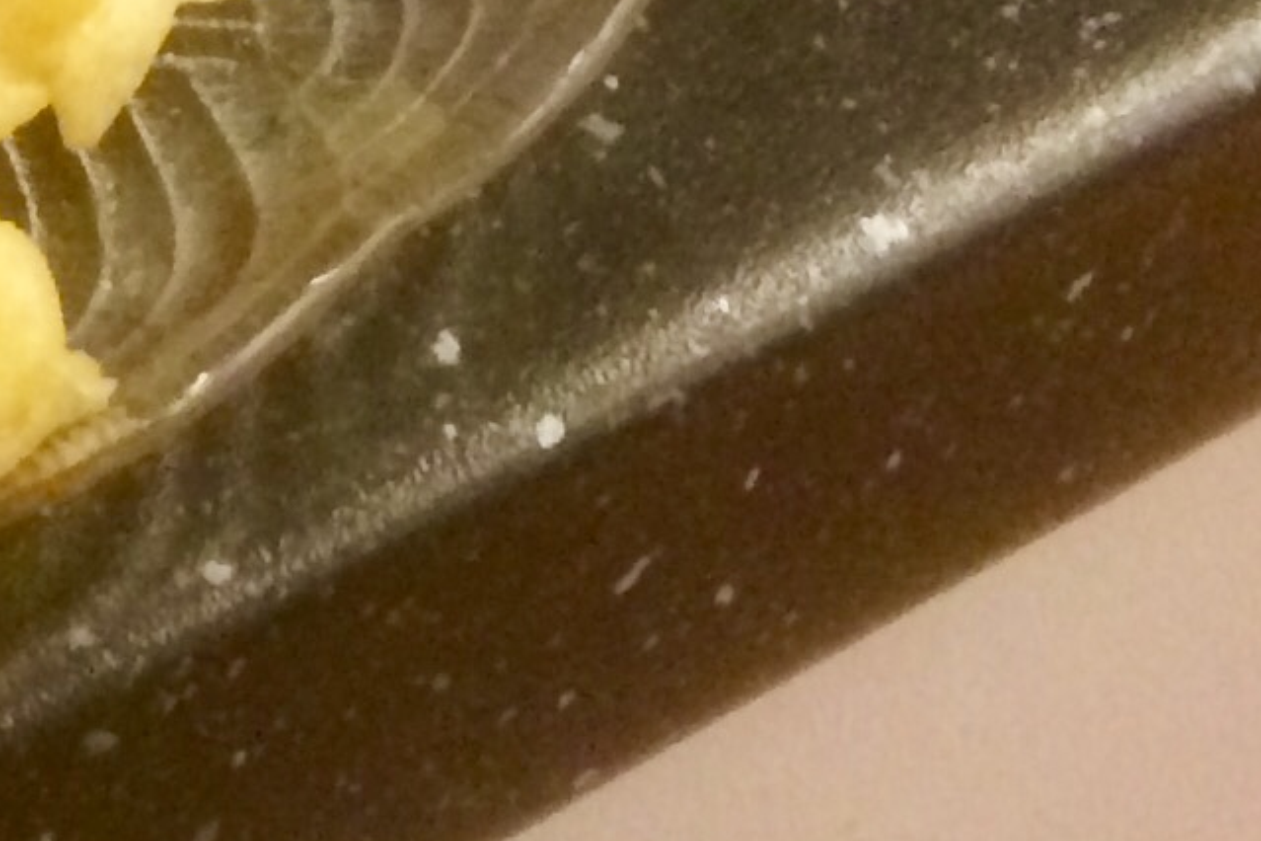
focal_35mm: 154
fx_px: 5394
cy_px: -985
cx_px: -584
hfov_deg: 12.7
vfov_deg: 8.4
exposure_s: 1/33
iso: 320
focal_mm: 4.15
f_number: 2.2
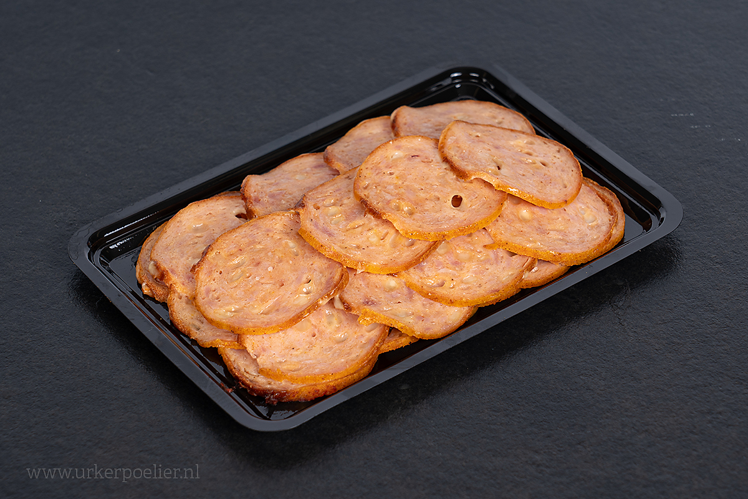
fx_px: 2181
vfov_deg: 13.0
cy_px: 250
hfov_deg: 19.5
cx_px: 374
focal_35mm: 105
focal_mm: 105
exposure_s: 1/160
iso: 100
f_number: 9
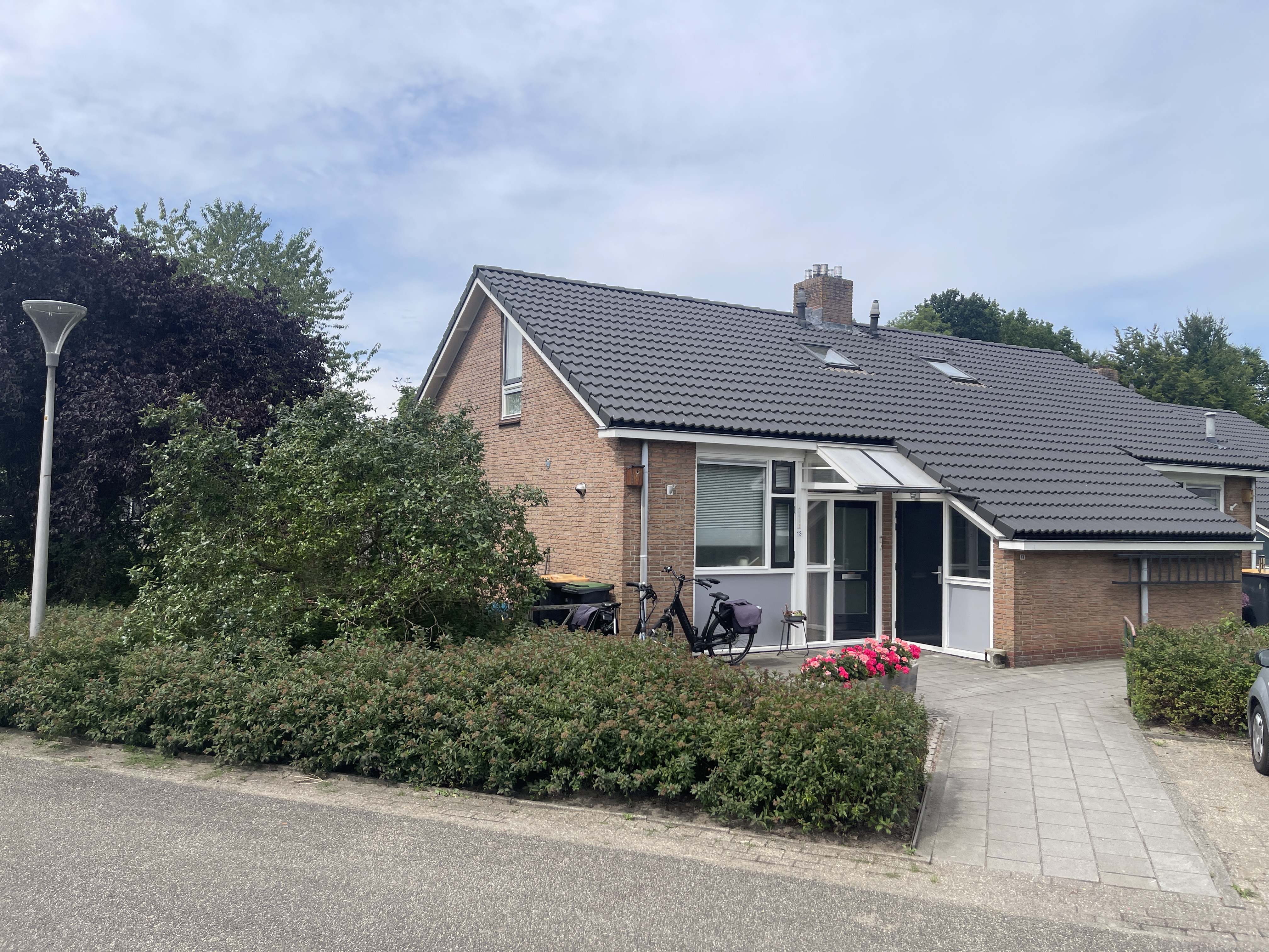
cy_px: 476
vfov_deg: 54.9
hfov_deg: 69.4
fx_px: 916
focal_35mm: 25
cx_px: 634
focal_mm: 5.1
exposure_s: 1/3344
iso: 32
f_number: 1.6
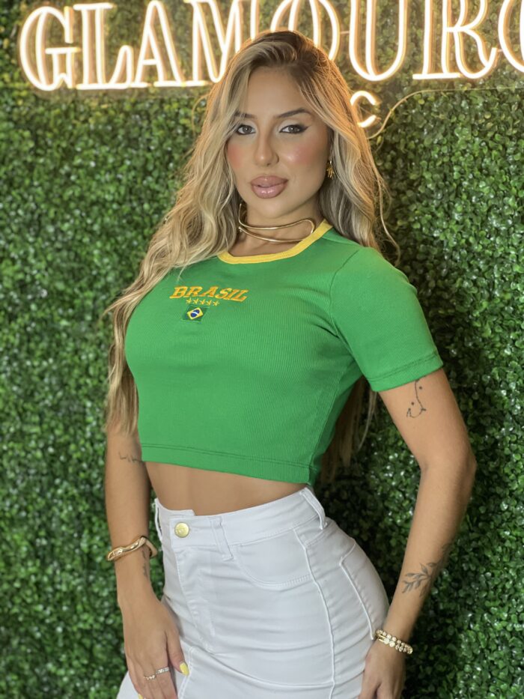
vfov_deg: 25.3
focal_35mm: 77
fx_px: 1554
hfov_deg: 19.1
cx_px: 262
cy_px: 350
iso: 250
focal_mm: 9
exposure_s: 1/120
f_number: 2.8
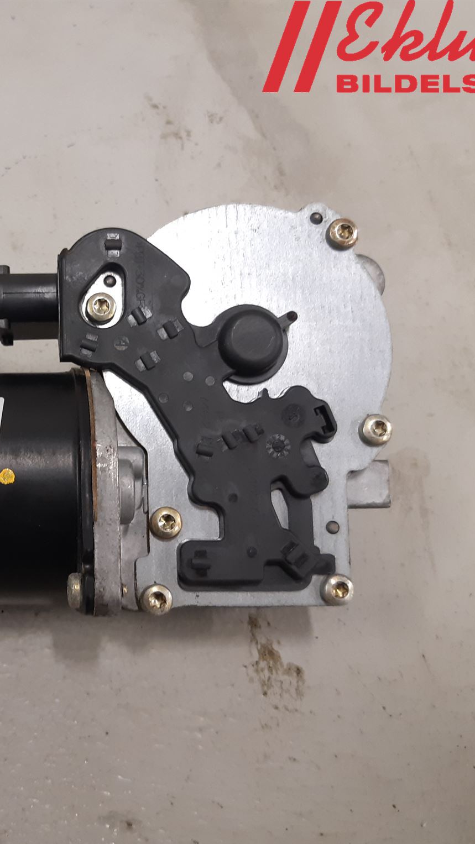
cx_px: 35
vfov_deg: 52.8
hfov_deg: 29.7
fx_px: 851
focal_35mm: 38
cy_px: 423
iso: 160
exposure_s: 1/50
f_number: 1.7
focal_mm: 3.93
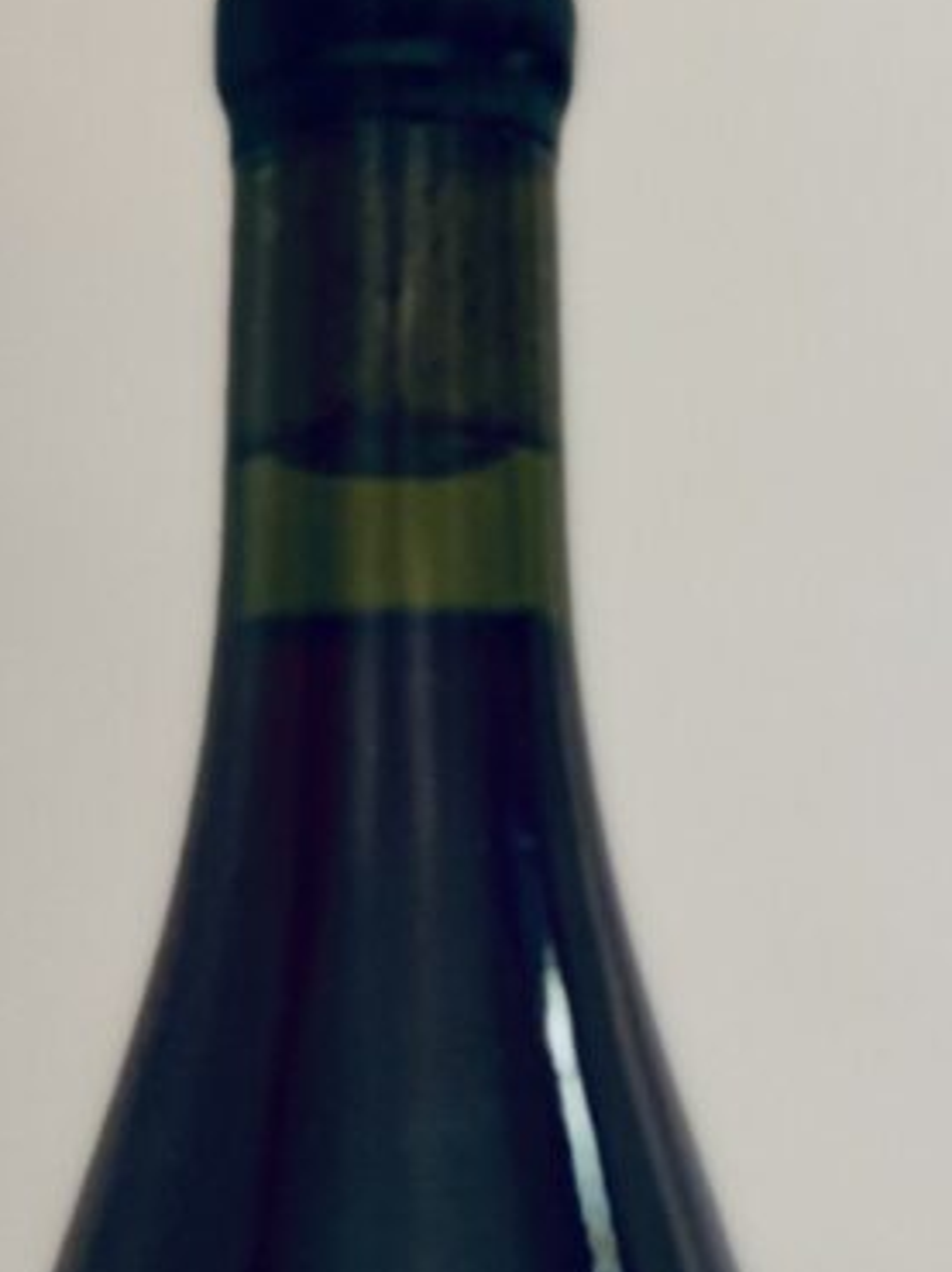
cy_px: 1791
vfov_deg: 10.7
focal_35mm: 180
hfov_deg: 8.2
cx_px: 354
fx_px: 6608
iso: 200
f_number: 2
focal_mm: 6
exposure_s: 1/100
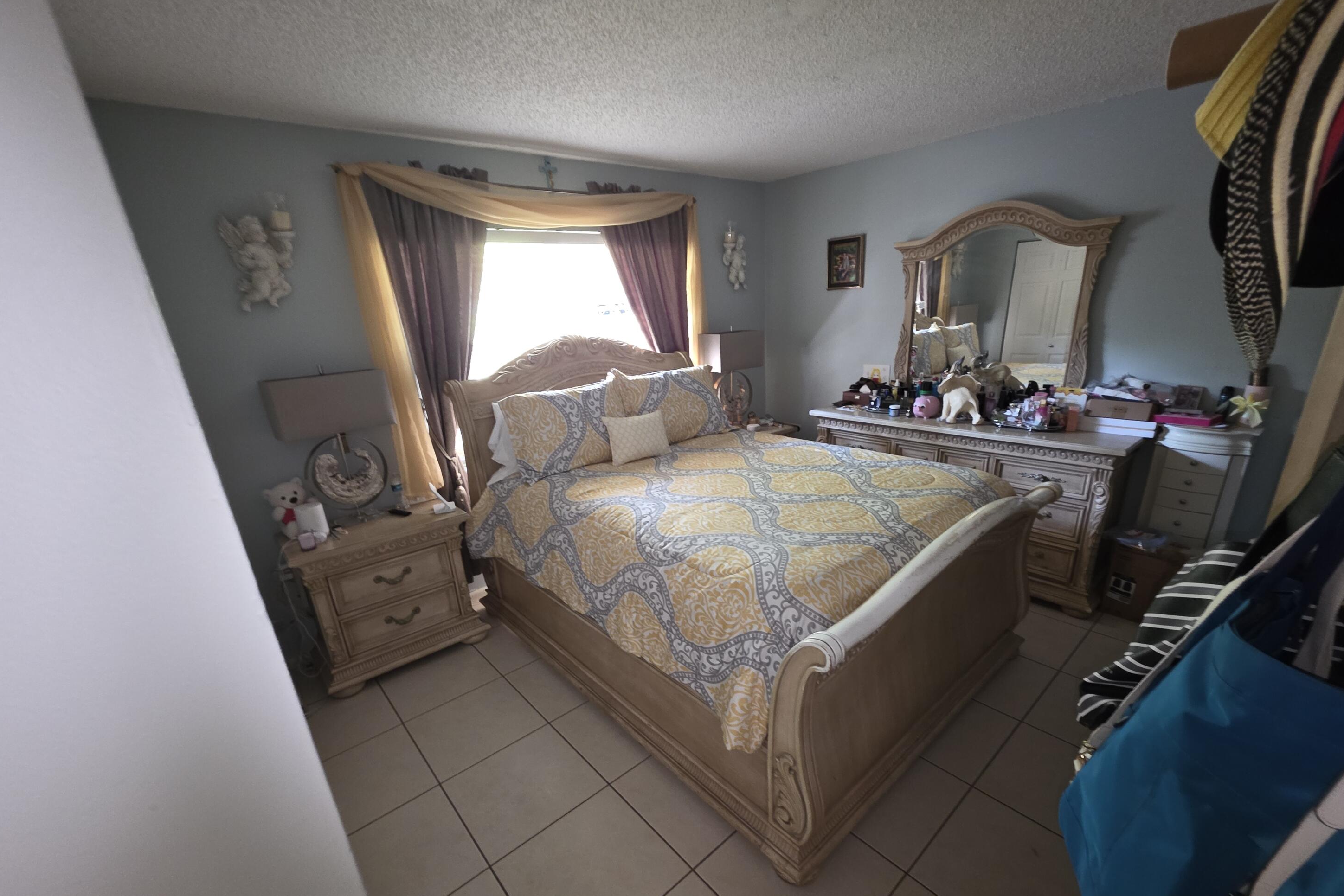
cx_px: 684
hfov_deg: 104.2
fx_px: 523
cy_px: 510
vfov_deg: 80.8
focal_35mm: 14
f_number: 1.9
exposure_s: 1/9.99
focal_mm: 2.2
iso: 1250
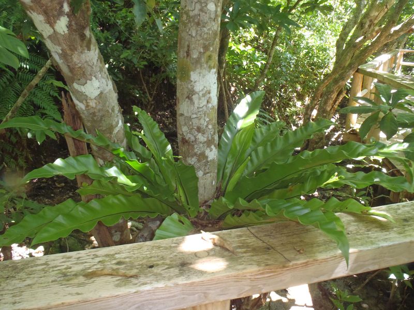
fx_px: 335
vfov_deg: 49.7
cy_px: 155
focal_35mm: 28
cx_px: 207
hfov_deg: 63.4
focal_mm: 5
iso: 250
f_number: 3.9
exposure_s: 1/30
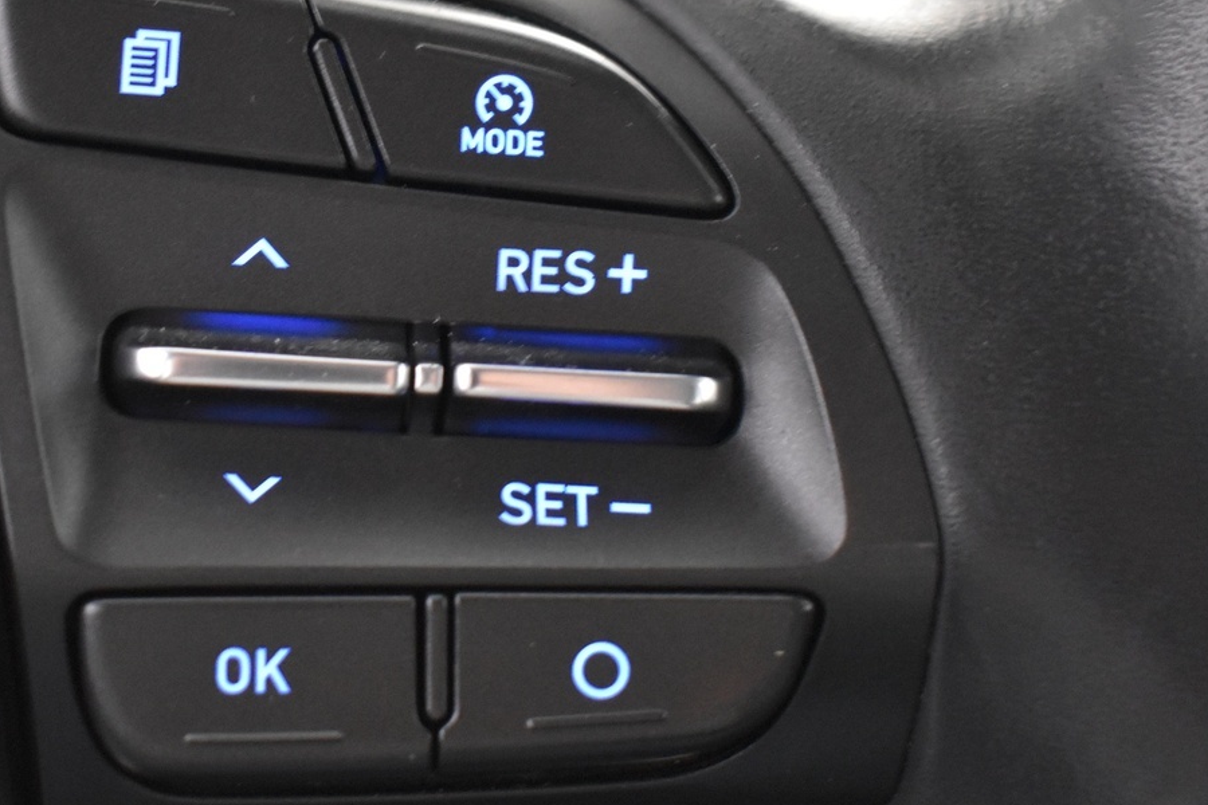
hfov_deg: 25.0
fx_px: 2718
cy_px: 272
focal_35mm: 81
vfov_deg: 16.8
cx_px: 440
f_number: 4.2
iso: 3200
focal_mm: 30
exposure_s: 1/15
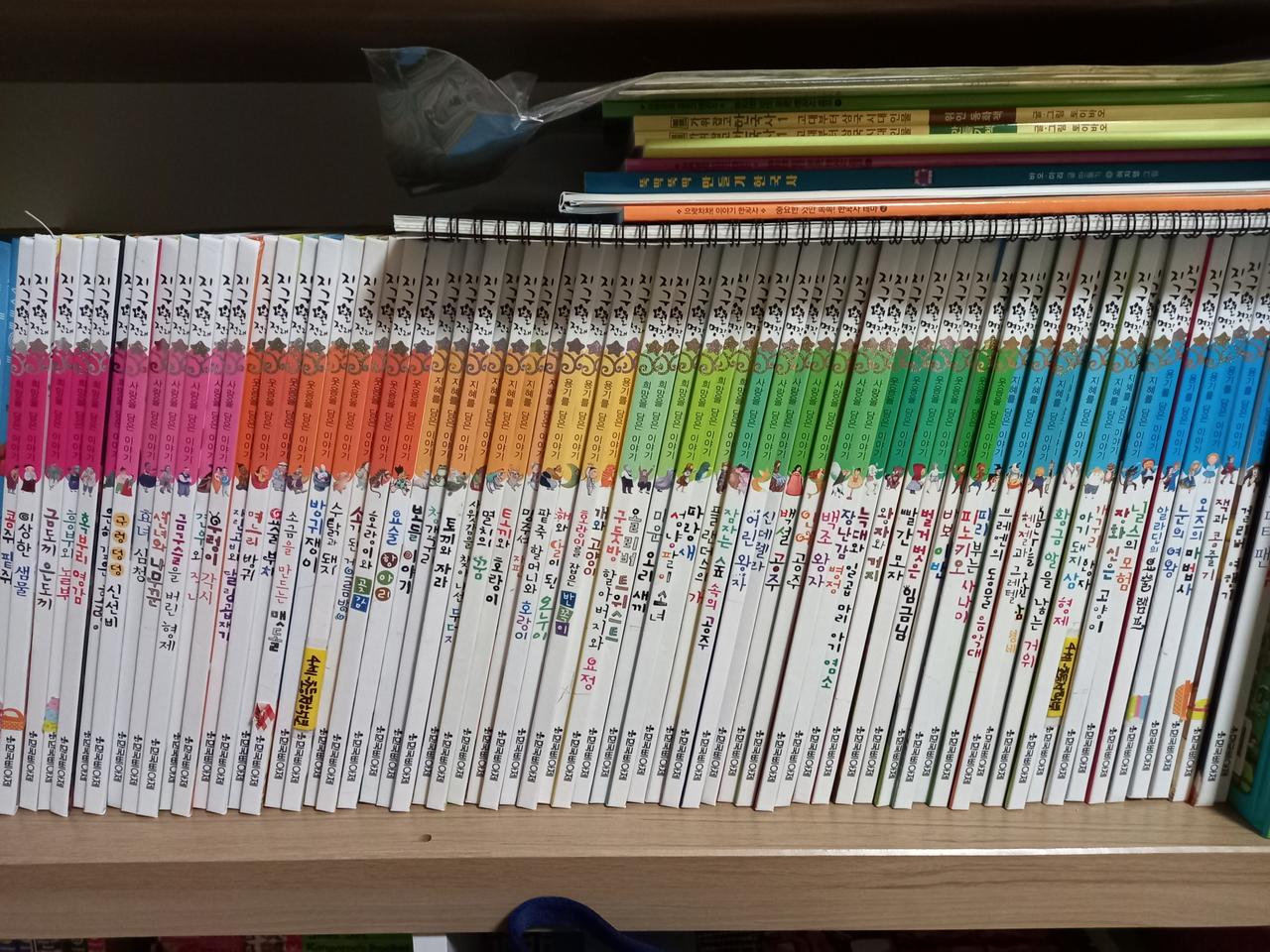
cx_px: 635
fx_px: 917
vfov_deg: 54.9
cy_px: 476
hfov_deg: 69.4
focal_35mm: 25
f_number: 2
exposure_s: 1/24
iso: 400
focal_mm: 4.6
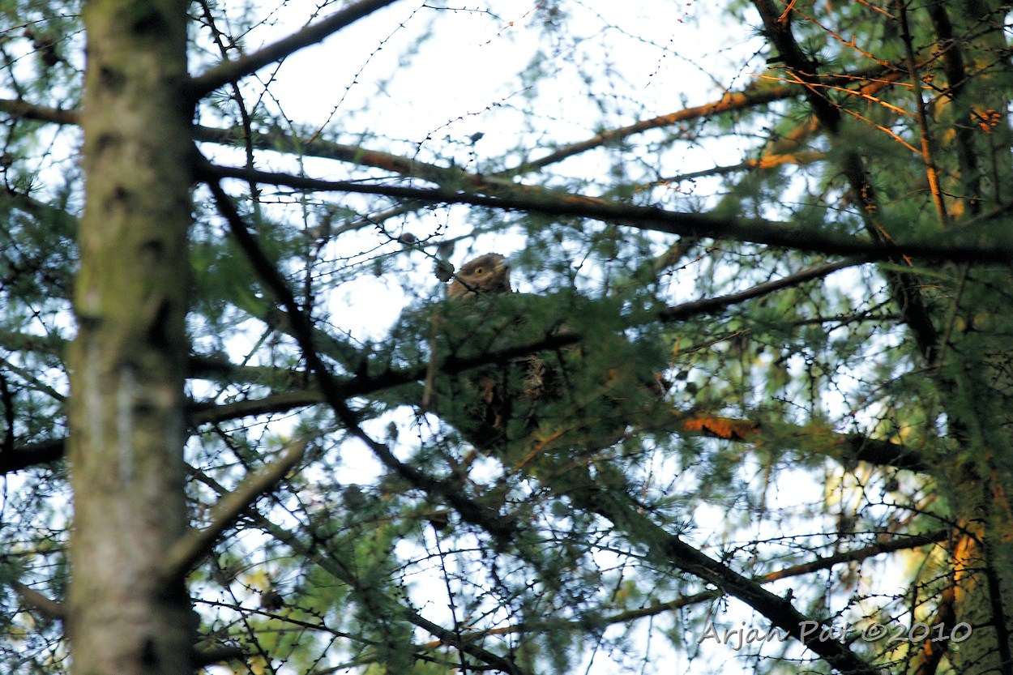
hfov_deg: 4.6
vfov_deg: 3.1
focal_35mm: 450
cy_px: 338
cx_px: 506
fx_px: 12660
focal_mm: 300
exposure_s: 1/25
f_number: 4
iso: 400
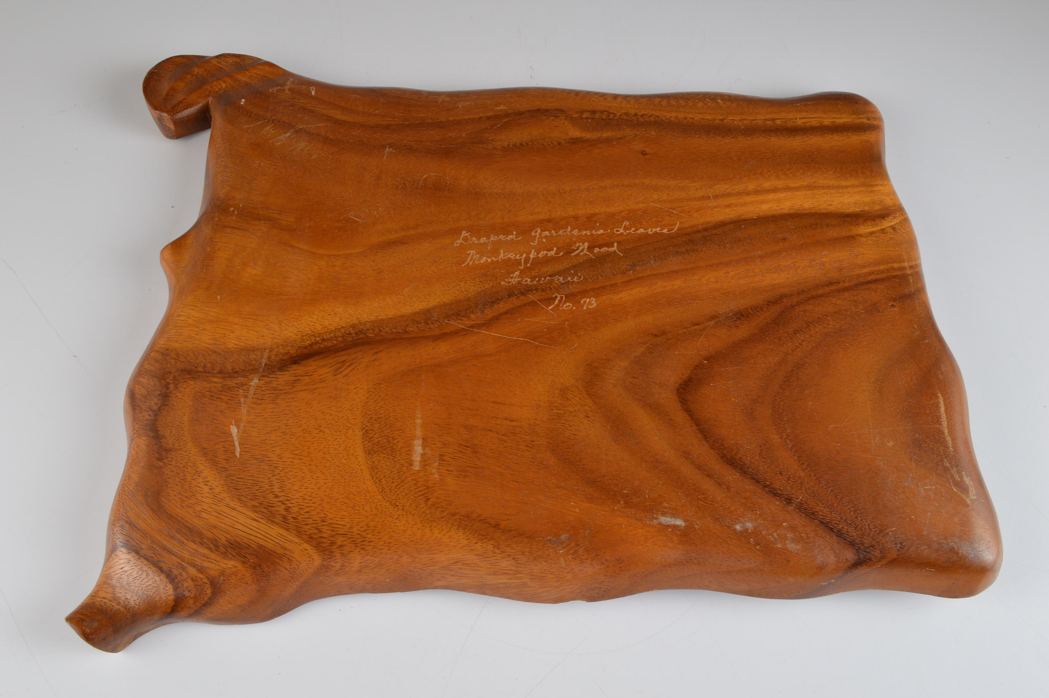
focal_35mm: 33
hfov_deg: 57.3
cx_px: 524
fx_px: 961
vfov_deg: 39.9
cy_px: 349
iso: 200
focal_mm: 22
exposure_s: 1/125
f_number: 13
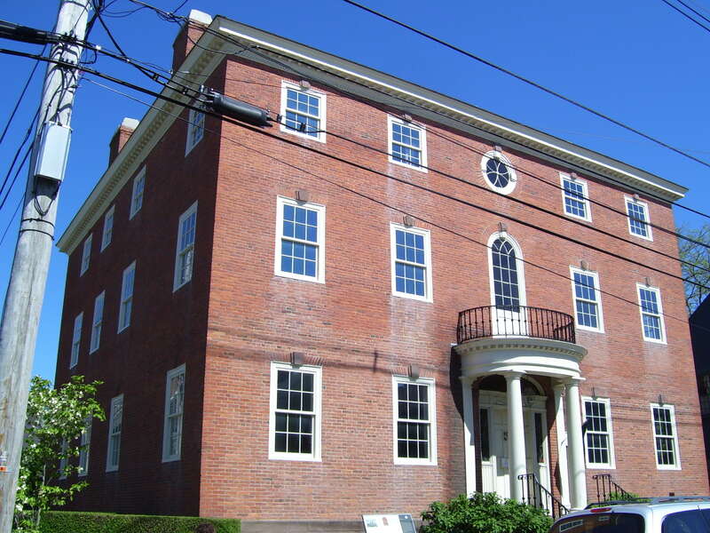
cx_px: 355
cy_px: 266
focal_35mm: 36
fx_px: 738
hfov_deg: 51.4
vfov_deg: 39.7
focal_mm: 6
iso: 80
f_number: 4.8
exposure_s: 1/500
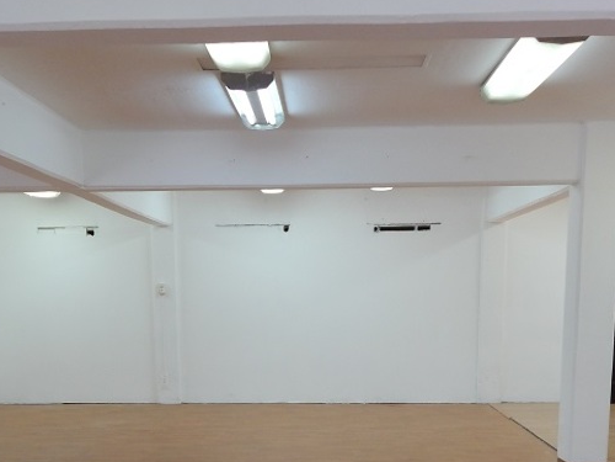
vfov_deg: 28.3
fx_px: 871
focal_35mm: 49
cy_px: 435
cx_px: 268
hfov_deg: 38.8
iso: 125
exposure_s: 1/30
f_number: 3
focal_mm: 4
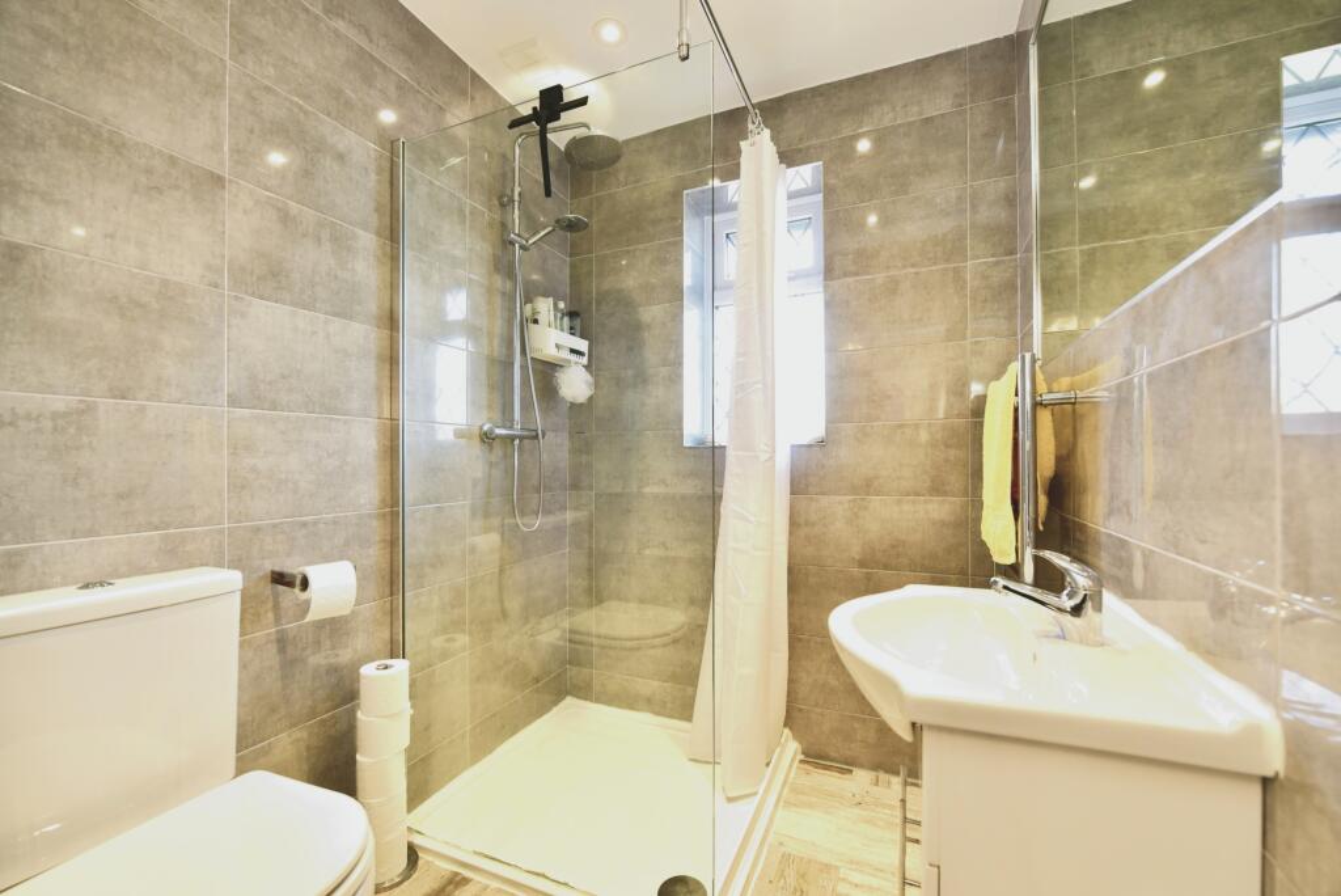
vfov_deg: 81.3
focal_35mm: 14
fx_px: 522
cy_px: 448
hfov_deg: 104.2
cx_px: 670
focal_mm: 14
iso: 800
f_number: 4.8
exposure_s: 1/90
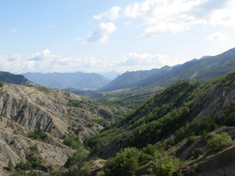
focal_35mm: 38
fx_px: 258
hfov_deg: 49.0
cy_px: 88
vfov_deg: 37.7
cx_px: 118
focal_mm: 6.3
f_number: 4.9
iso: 79
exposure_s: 1/373
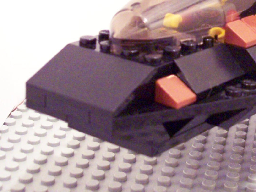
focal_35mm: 104
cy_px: -12
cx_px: 252
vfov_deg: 14.0
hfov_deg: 18.4
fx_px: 769
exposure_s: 1
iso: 400
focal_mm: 8
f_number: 3.4
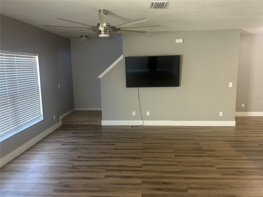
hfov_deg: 67.3
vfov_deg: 53.1
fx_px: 198
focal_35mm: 26
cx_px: 132
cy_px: 98
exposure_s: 1/60
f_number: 1.5
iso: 100
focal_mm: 5.7
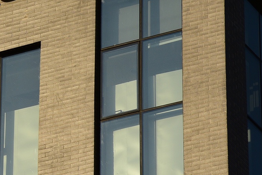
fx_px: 2905
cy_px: -12
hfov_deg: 5.1
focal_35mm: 399
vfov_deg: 3.4
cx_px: -143
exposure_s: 1/1000
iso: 250
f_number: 9
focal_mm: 110
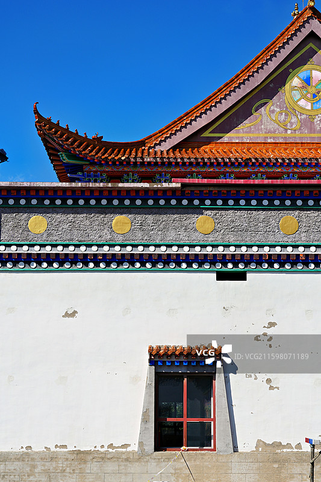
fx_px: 923
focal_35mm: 69
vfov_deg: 29.2
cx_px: 160
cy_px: 241
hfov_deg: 19.7
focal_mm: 46
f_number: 11
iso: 100
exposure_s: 1/250
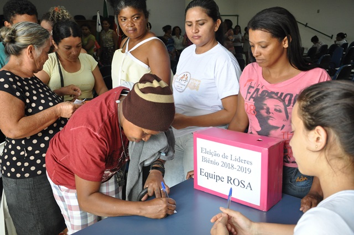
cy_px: 118
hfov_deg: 51.3
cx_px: 177
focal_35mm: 38
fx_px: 368
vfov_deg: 35.4
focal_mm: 25
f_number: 6.3
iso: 1000
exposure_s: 1/160
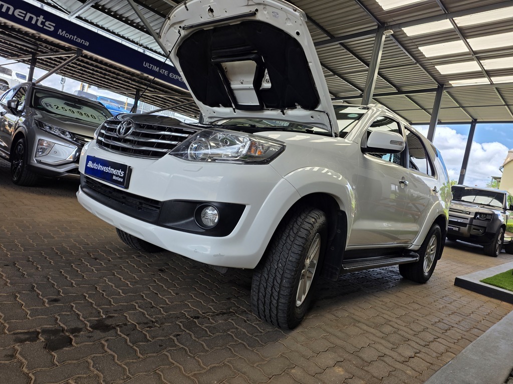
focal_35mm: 23
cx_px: 256
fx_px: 341
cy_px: 192
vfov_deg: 58.9
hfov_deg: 73.9
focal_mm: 6.25
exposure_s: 1/2005
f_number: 1.7
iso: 80
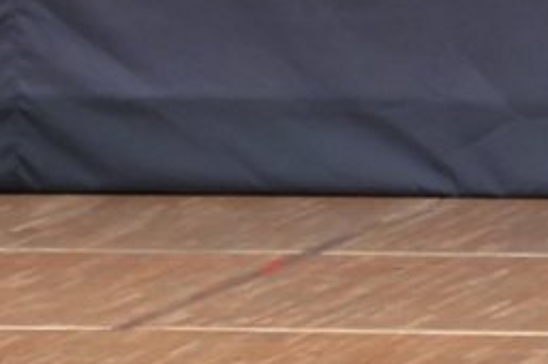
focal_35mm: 818
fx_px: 12436
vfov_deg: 1.7
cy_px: -56
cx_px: -63
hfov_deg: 2.5
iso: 6400
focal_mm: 180
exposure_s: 1/400
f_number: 5.6
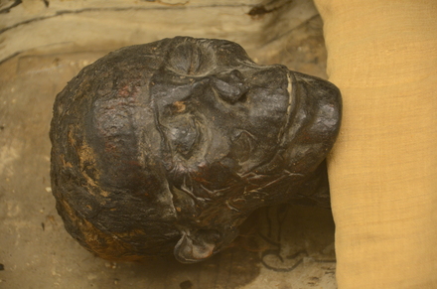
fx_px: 2034
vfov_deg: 8.1
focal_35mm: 168
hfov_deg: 12.3
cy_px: 144
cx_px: 218
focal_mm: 112
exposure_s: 1/15
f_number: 5.3
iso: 1000
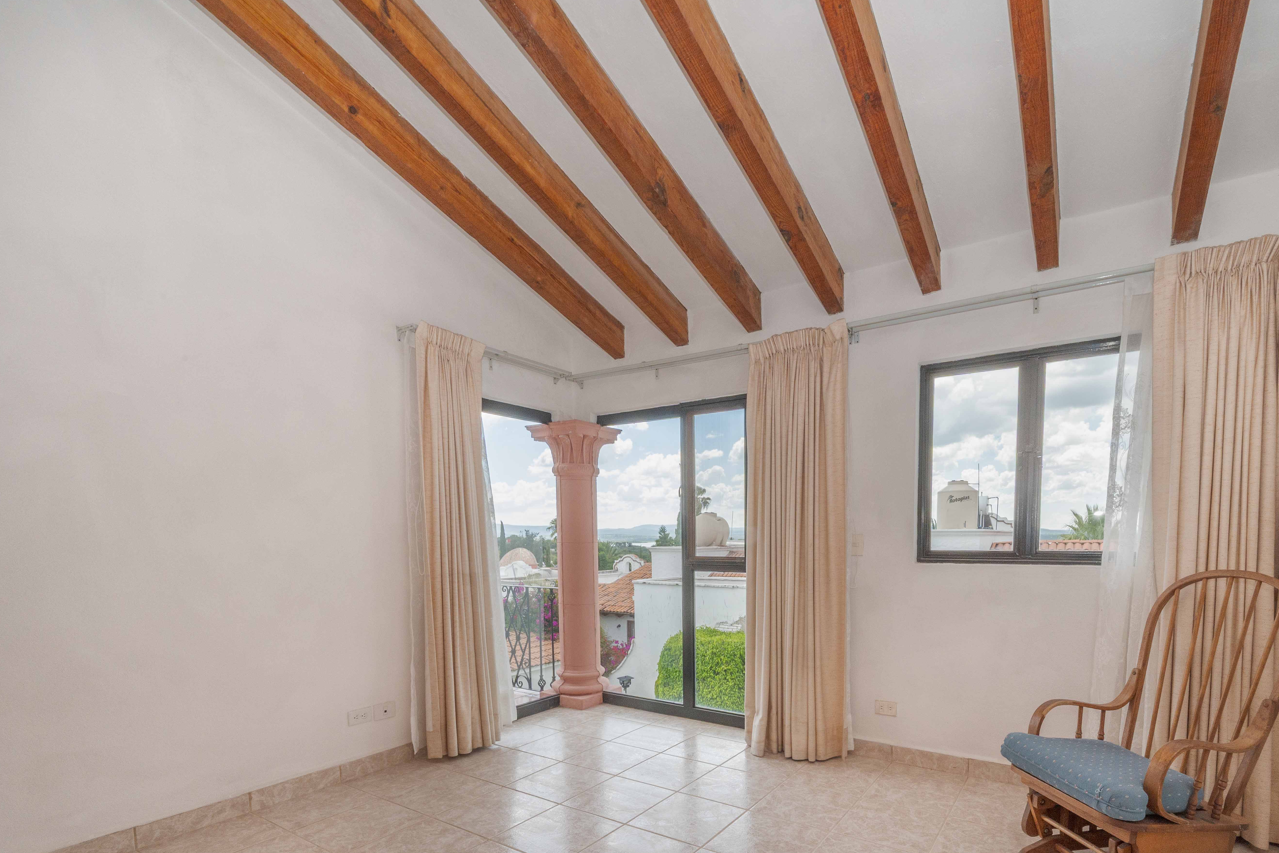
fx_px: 568
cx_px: 639
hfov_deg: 96.7
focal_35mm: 16
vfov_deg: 73.4
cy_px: 484
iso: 400
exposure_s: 1/60
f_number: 20
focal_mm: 14
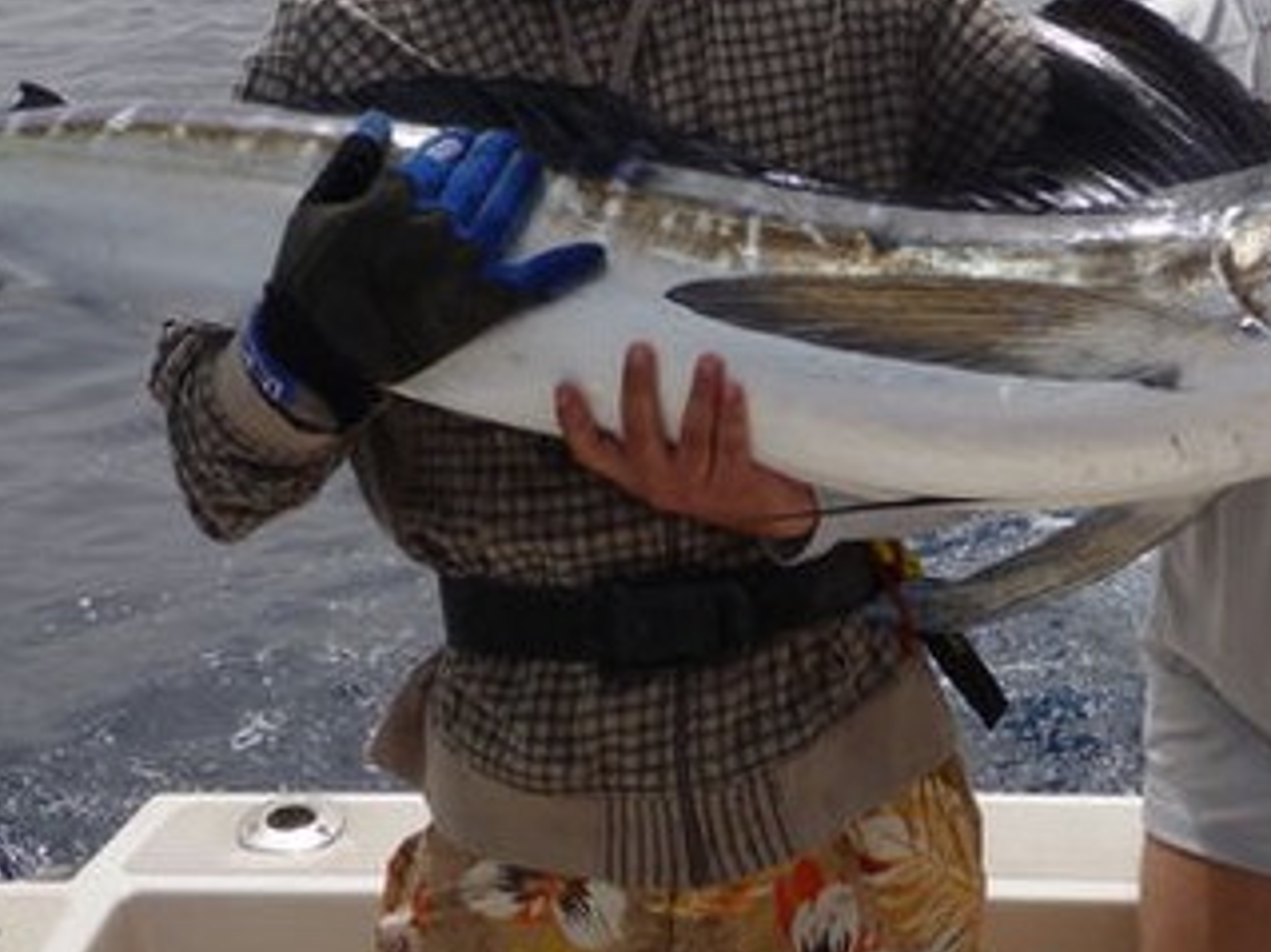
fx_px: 2606
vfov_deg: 20.4
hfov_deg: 27.2
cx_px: 849
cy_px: 147
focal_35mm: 71
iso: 100
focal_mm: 6.4
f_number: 3.9
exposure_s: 1/1000
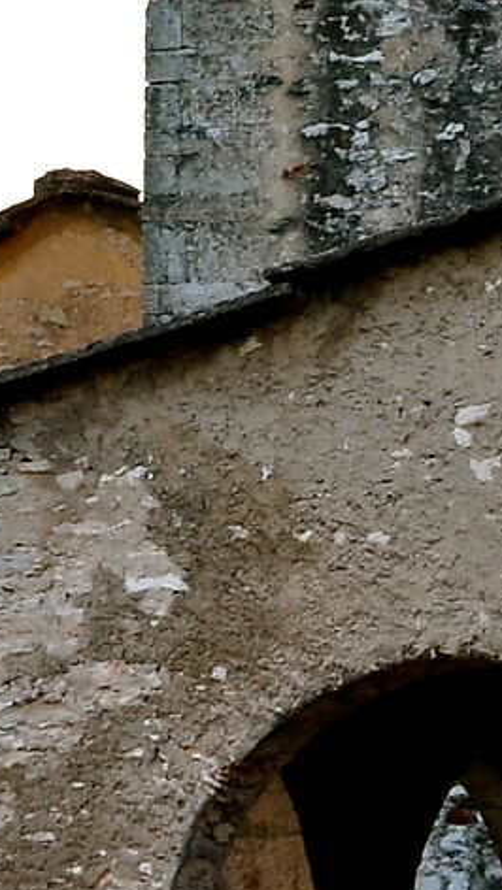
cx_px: 117
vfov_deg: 5.4
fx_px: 9428
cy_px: -19
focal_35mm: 399
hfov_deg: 3.0
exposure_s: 1/100
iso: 250
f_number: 8
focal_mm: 50
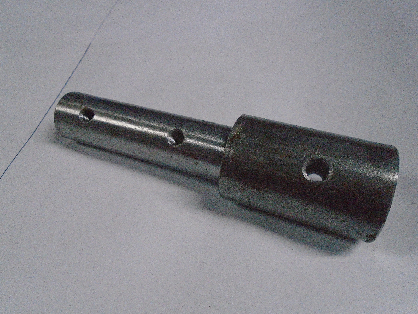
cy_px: 157
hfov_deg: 67.3
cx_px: 209
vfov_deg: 53.1
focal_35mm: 26
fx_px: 314
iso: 800
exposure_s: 1/160
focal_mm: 4.6
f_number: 3.2
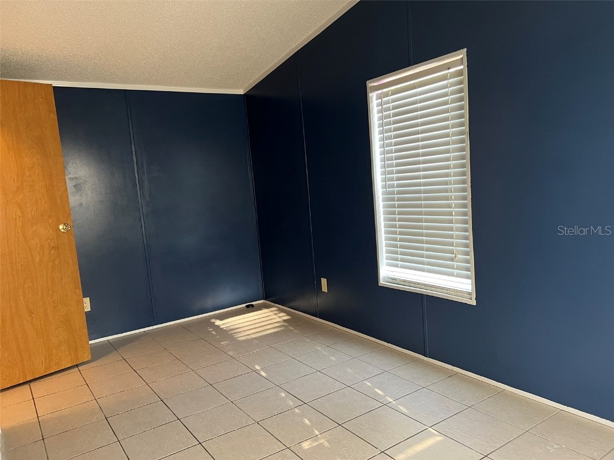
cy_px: 230
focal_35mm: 26
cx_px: 307
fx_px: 461
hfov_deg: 67.3
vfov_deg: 53.1
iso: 200
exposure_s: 1/60
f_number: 1.5
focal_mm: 5.7
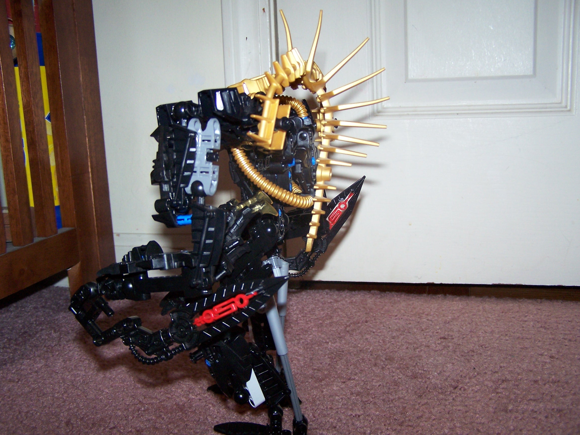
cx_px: 290
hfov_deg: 49.0
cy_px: 218
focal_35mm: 38
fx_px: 637
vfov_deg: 37.7
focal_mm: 6.3
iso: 140
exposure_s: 1/60
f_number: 2.8
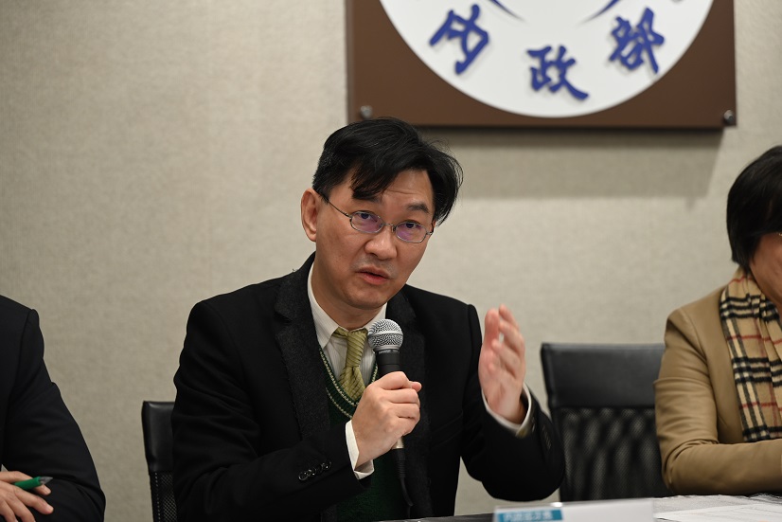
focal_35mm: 102
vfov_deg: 13.4
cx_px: 391
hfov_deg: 20.0
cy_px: 261
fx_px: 2216
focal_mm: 102
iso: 400
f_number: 2.8
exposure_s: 1/125
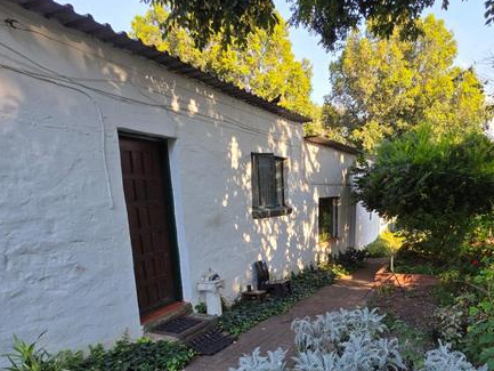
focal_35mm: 24
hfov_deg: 69.4
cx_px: 332
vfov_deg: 54.4
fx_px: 343
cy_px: 274
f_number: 1.9
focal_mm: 2.2
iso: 64
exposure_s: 1/359
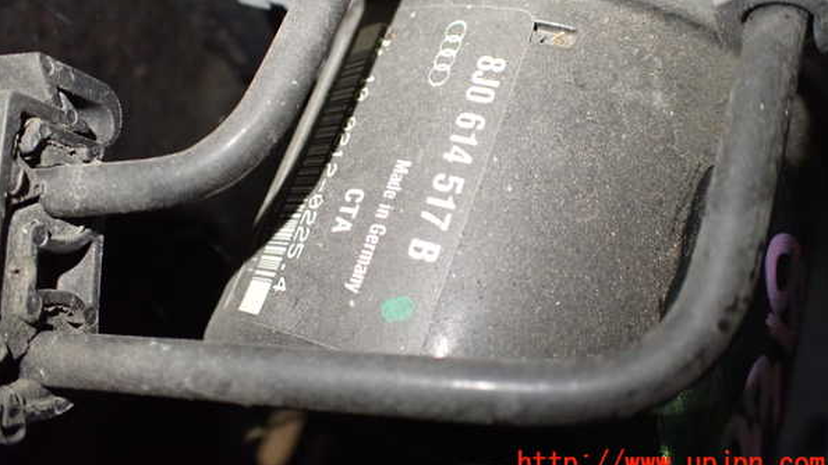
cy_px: 168
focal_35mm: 33
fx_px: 724
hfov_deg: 59.5
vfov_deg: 35.4
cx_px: 414
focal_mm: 5.4
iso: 800
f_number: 2.3
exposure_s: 1/80
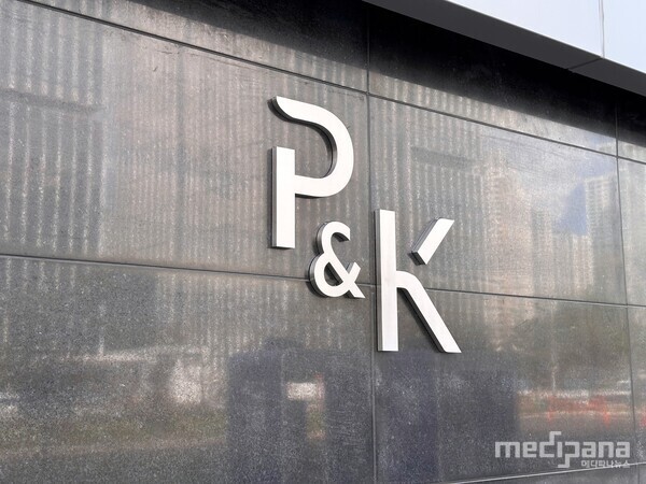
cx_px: 323
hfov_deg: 39.7
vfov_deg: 30.3
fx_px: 896
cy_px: 242
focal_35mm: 48
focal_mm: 6.86
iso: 64
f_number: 1.78
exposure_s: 1/503
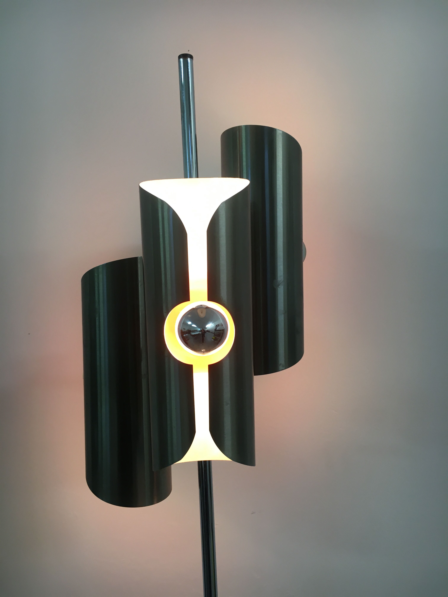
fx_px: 500
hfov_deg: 48.2
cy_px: 298
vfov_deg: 61.7
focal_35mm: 29
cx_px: 224
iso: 64
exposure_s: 1/33
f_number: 2.2
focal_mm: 4.15
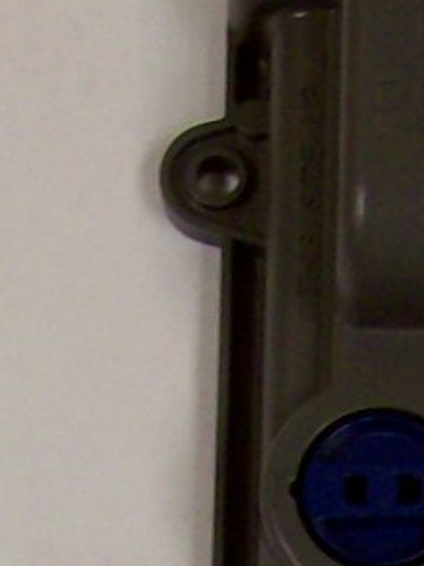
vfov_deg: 7.9
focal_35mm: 234
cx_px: 455
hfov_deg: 6.3
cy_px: 1275
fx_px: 3822
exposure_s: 1/42
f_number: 3
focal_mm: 7.6
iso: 88
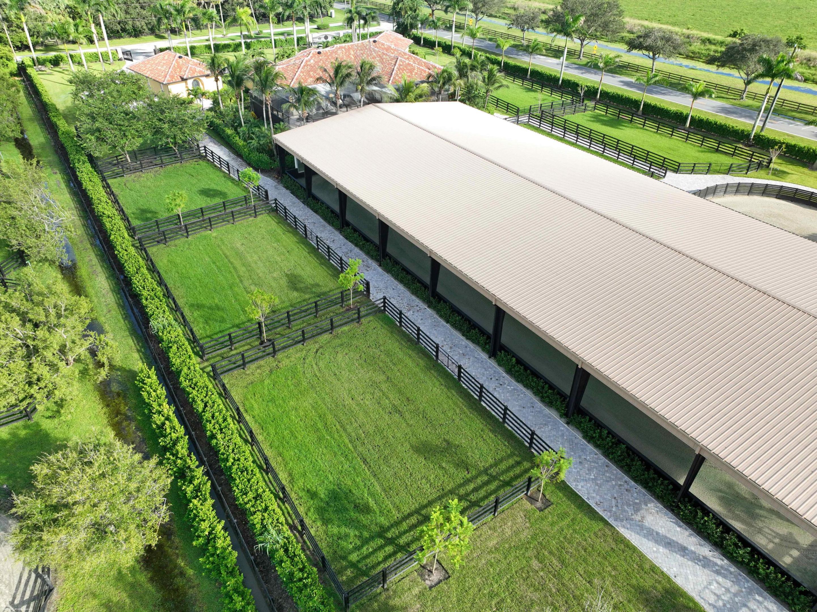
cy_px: 306
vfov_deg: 56.8
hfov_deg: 71.6
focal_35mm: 24
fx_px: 566
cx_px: 408
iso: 130
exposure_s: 1/800
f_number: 2.8
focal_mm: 12.29
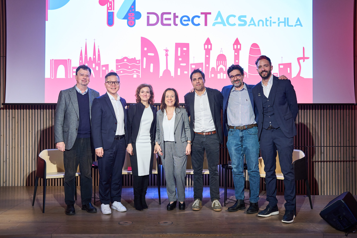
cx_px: 178
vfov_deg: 37.9
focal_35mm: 35
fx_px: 347
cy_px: 119
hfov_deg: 54.4
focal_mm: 35
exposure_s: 1/160
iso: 1600
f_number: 2.8
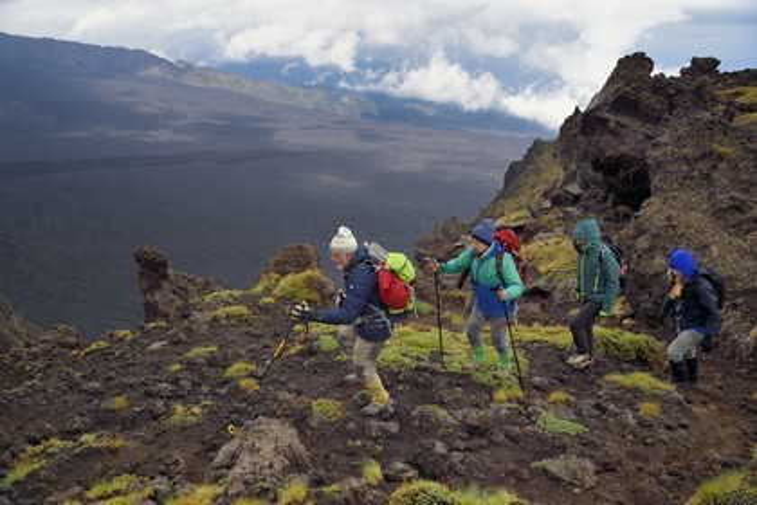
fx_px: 505
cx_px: 378
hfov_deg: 73.7
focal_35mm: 24
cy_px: 252
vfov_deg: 53.1
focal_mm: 24
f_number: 10
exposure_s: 1/250
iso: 200
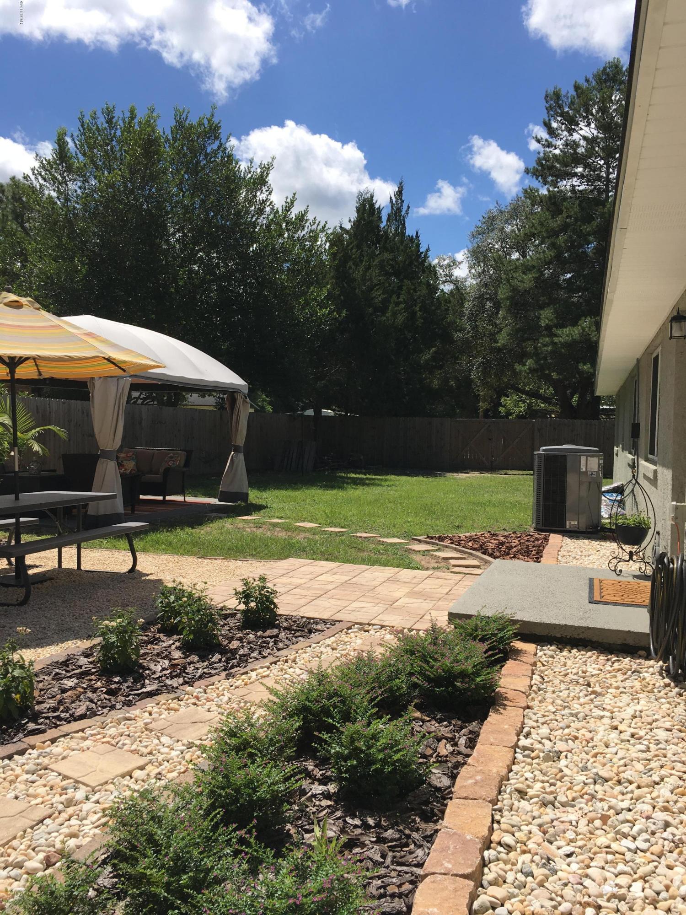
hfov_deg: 48.2
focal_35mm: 29
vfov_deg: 61.7
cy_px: 458
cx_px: 343
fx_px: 766
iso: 25
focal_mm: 4.15
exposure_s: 1/2262
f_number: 2.2
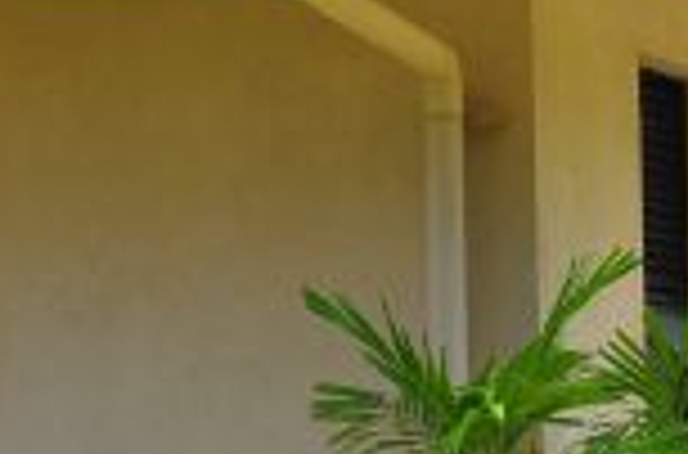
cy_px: 629
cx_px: 1151
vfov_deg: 6.6
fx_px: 3924
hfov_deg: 9.6
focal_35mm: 206
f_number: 16
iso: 250
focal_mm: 35
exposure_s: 1/100
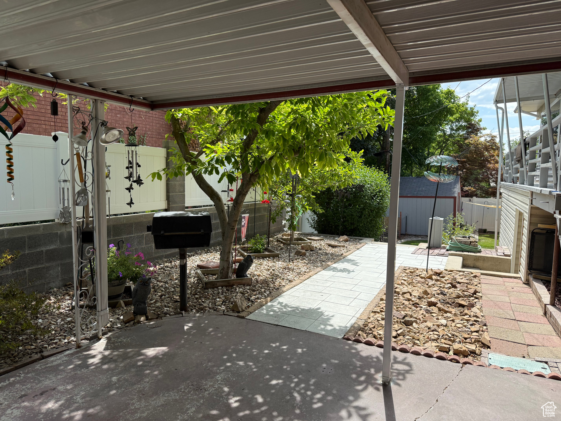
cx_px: 280
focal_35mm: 24
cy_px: 210
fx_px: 389
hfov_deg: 71.6
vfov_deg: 56.8
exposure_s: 1/2000
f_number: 1.78
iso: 100
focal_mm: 6.76
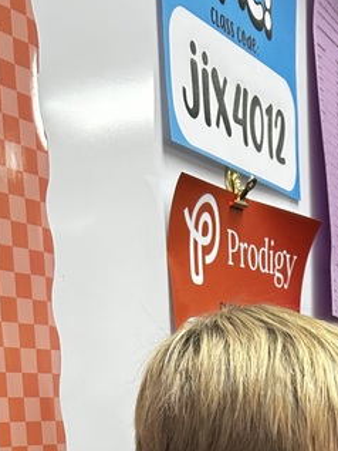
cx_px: 335
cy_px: 657
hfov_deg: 17.2
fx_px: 1093
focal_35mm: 84
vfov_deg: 20.3
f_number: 1.5
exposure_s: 1/60
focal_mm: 5.7
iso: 100
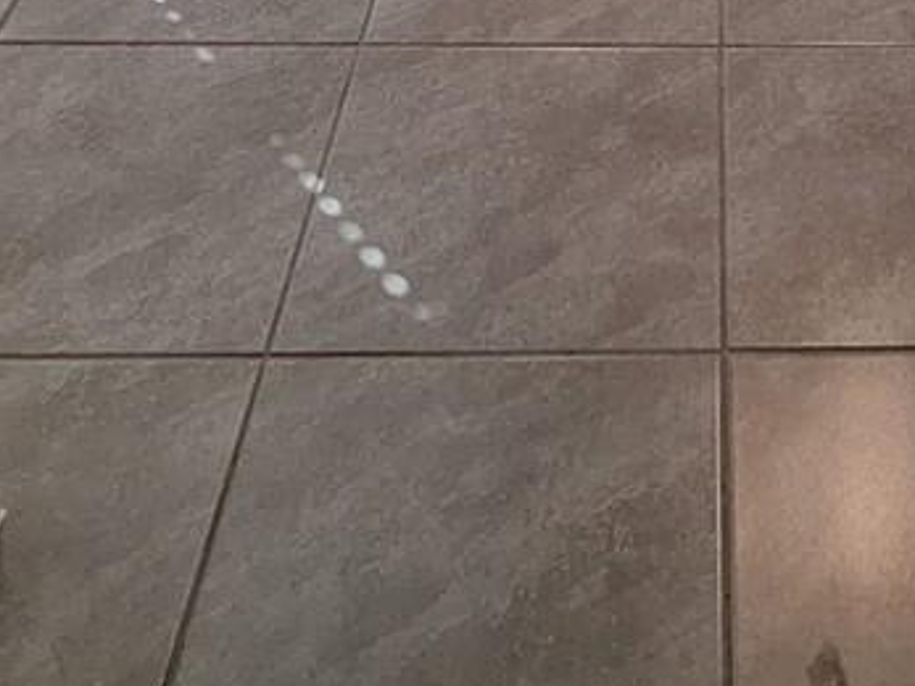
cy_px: -715
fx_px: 1585
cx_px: 802
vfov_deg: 17.2
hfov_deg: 30.9
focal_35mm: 60
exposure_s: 1/40
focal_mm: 1.74
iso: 100
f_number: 2.2
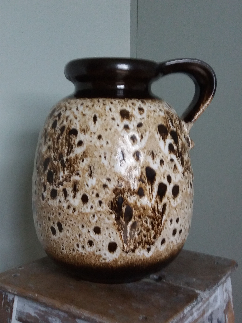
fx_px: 261
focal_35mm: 28
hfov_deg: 49.7
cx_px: 121
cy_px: 162
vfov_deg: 63.4
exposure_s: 1/17
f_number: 1.9
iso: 200
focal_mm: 3.7
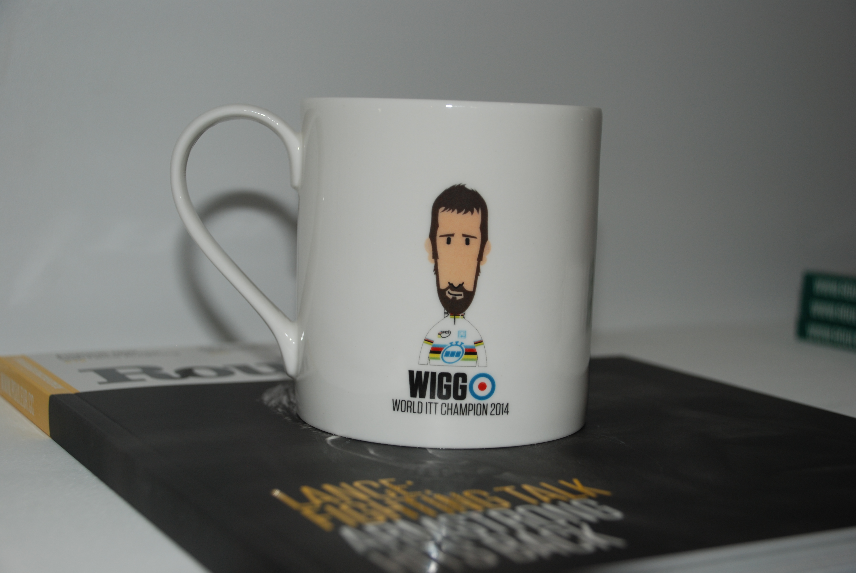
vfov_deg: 23.8
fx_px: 1357
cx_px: 428
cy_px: 286
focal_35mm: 57
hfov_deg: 35.0
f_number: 4.5
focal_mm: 38
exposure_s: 1/60
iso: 200
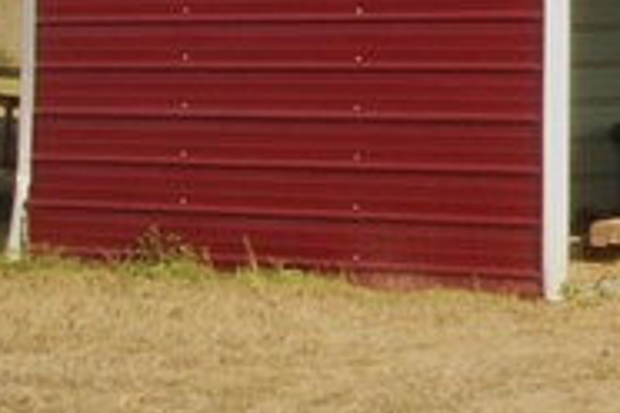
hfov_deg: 10.3
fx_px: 3014
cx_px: 1443
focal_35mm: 175
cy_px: -163
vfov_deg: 7.7
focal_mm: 20
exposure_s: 1/25
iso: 100
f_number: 25
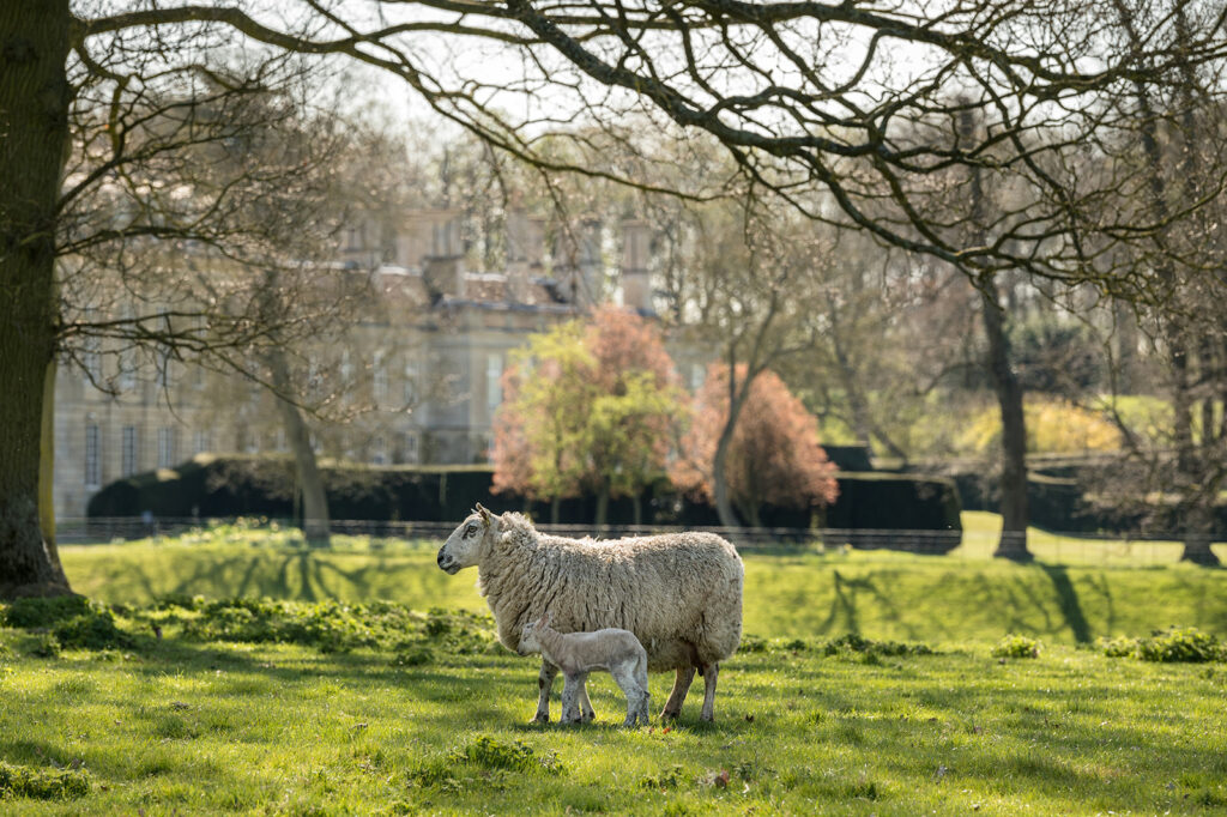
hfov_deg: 10.3
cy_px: 408
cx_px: 614
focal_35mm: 200
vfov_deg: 6.9
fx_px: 6814
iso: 500
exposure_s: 1/500
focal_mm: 200
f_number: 7.1
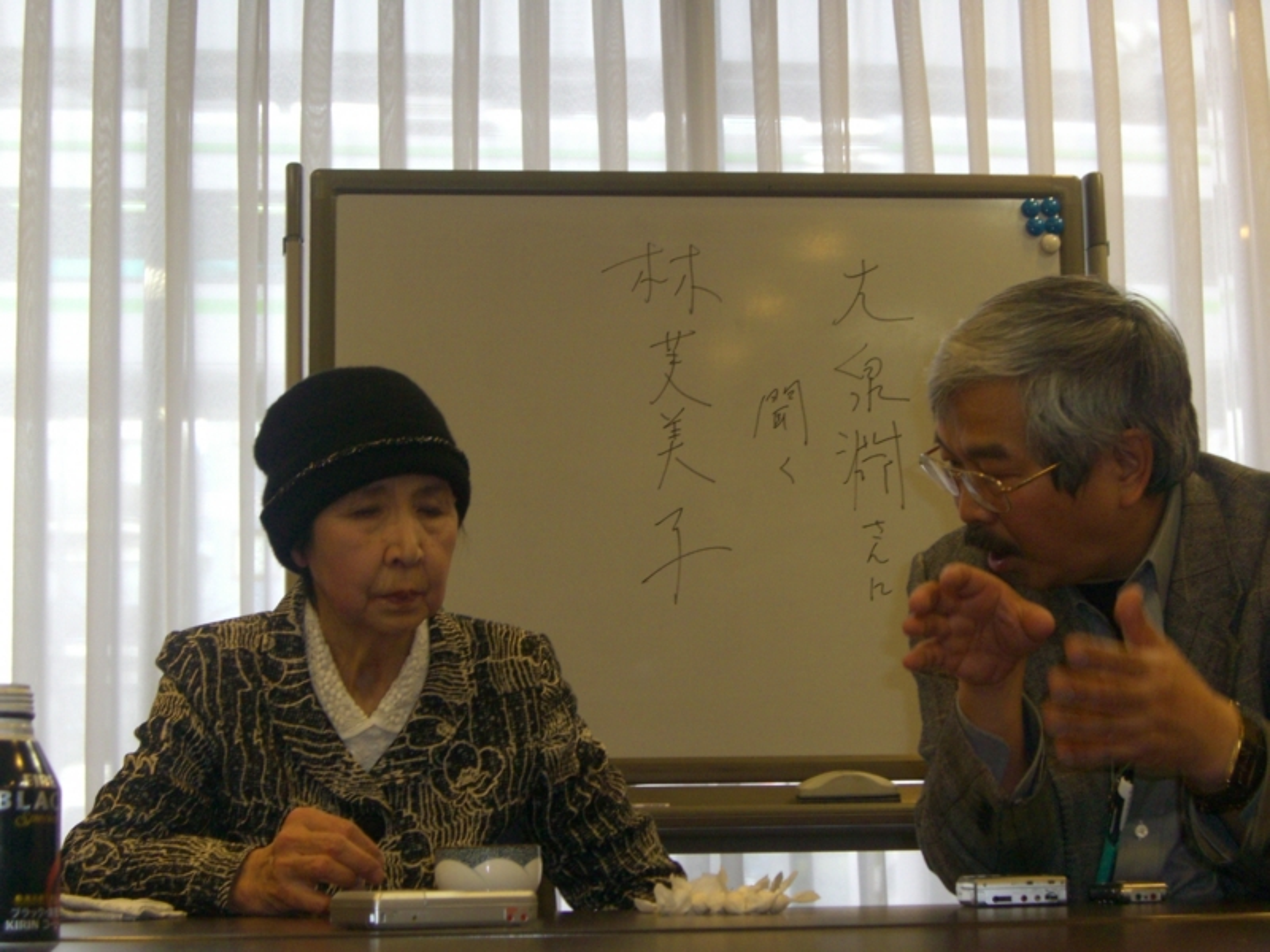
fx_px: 2421
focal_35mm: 66
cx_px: 635
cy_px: 476
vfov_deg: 22.3
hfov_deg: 29.4
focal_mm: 13.7
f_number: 3.8
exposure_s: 1/30
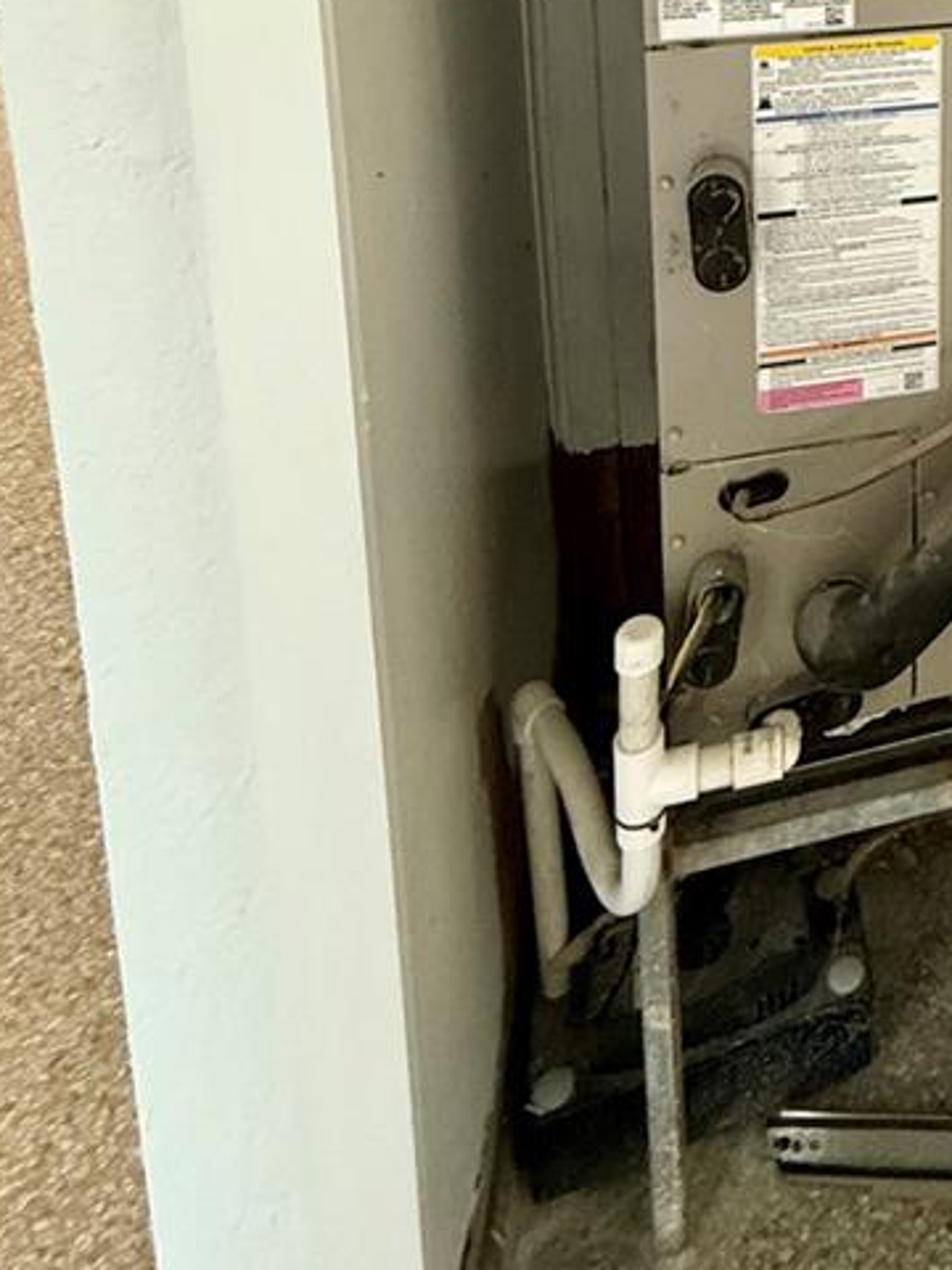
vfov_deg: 40.3
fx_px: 1283
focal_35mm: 35
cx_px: 1153
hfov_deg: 33.0
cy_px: -188
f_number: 2.2
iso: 500
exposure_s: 1/60
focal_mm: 2.22
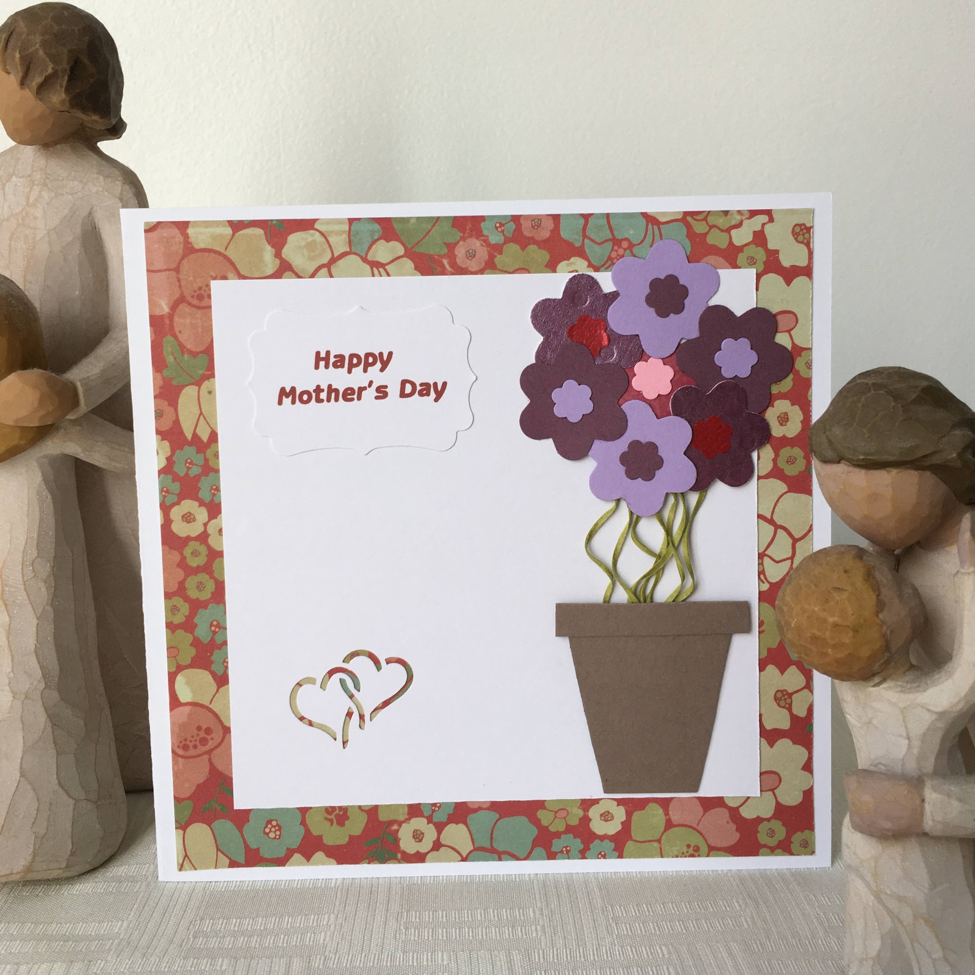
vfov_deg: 46.9
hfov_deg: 47.2
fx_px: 1115
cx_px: 484
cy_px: 385
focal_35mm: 35
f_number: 2.2
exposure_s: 1/100
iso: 32
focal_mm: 4.15
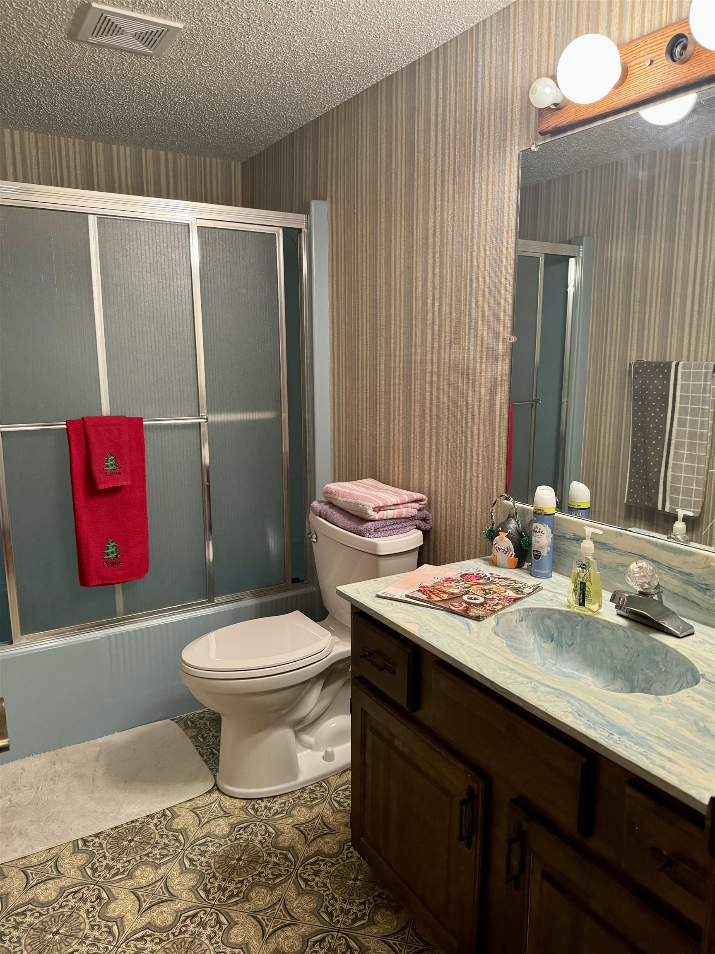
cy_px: 477
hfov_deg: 56.8
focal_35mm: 24
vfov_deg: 71.6
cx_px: 358
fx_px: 661
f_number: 1.78
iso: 800
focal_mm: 6.86
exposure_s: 1/60
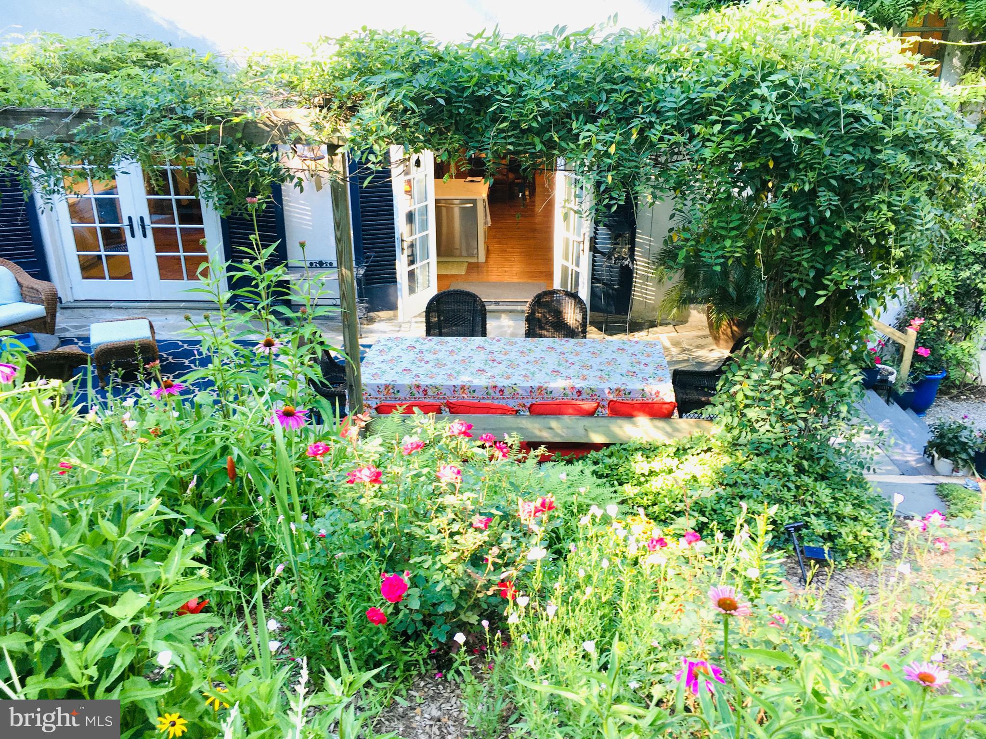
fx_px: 826
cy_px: 370
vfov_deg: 48.2
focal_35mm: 29
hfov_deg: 61.7
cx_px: 493
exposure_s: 1/60
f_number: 2.2
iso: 32
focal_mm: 4.15
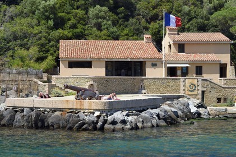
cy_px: 78
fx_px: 603
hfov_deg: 22.2
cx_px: 118
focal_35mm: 92
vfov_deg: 14.8
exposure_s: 1/400
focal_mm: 92
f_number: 9
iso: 200
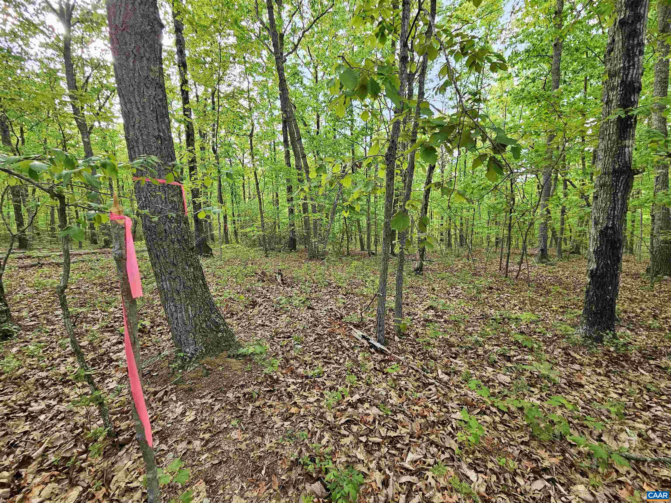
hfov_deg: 106.2
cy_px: 252
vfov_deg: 89.9
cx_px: 336
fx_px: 252
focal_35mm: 13
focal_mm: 2.2
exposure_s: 1/207
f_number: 2.2
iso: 160
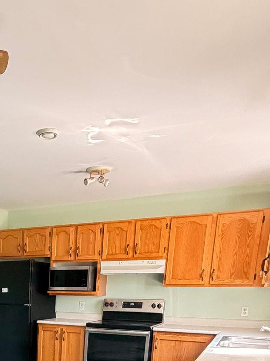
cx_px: -4
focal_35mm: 39
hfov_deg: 33.5
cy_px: 384
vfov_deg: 40.1
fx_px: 406
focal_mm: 2.22
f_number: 2.2
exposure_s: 1/60
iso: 400
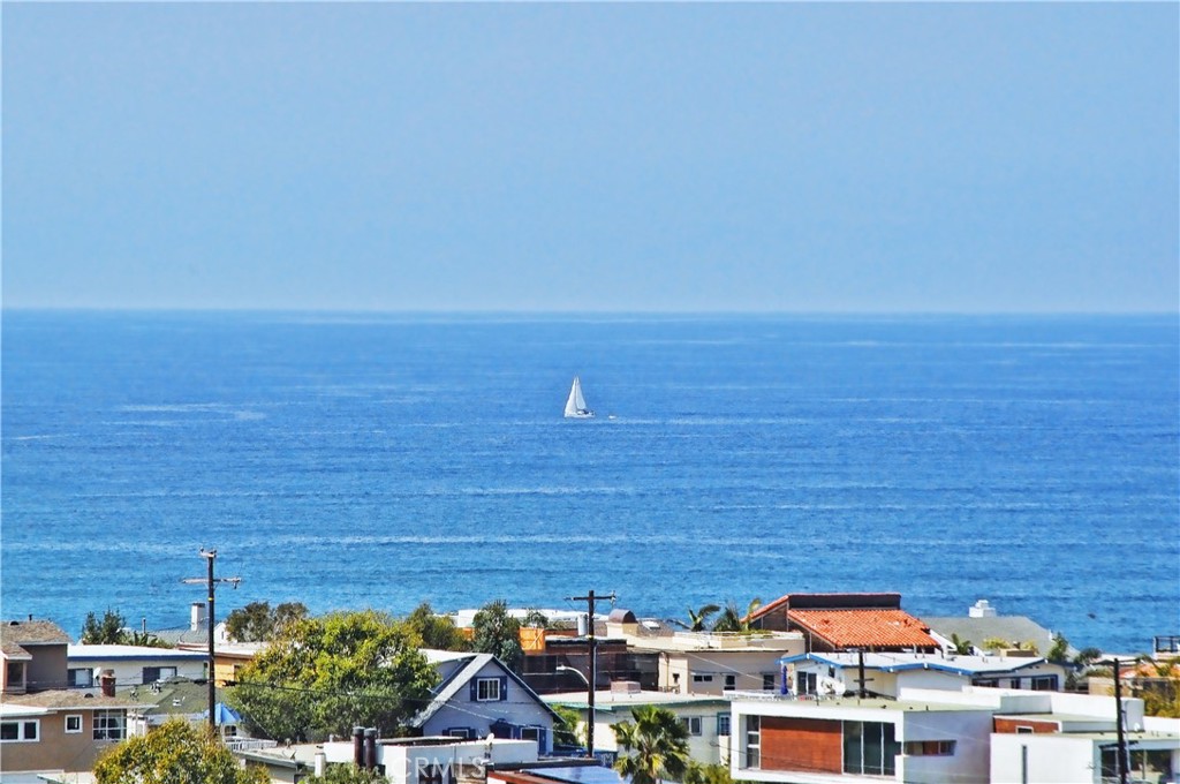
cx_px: 590
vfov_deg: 4.6
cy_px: 392
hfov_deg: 6.9
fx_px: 9821
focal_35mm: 300
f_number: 14
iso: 200
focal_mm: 200
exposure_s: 1/640
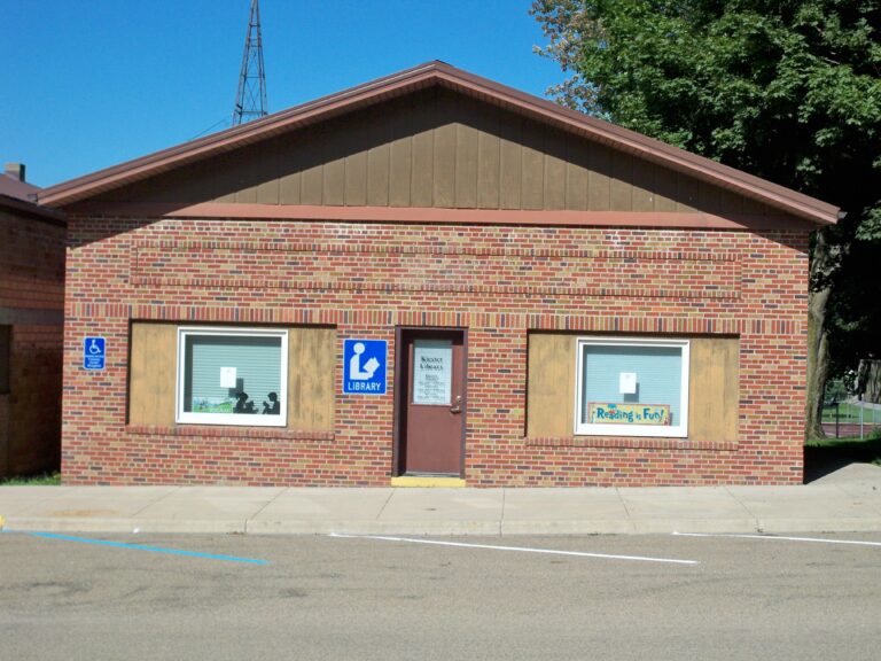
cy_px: 330
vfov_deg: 26.6
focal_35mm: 55
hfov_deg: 34.9
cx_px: 440
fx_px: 1400
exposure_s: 1/250
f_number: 11.2
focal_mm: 9.7
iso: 100
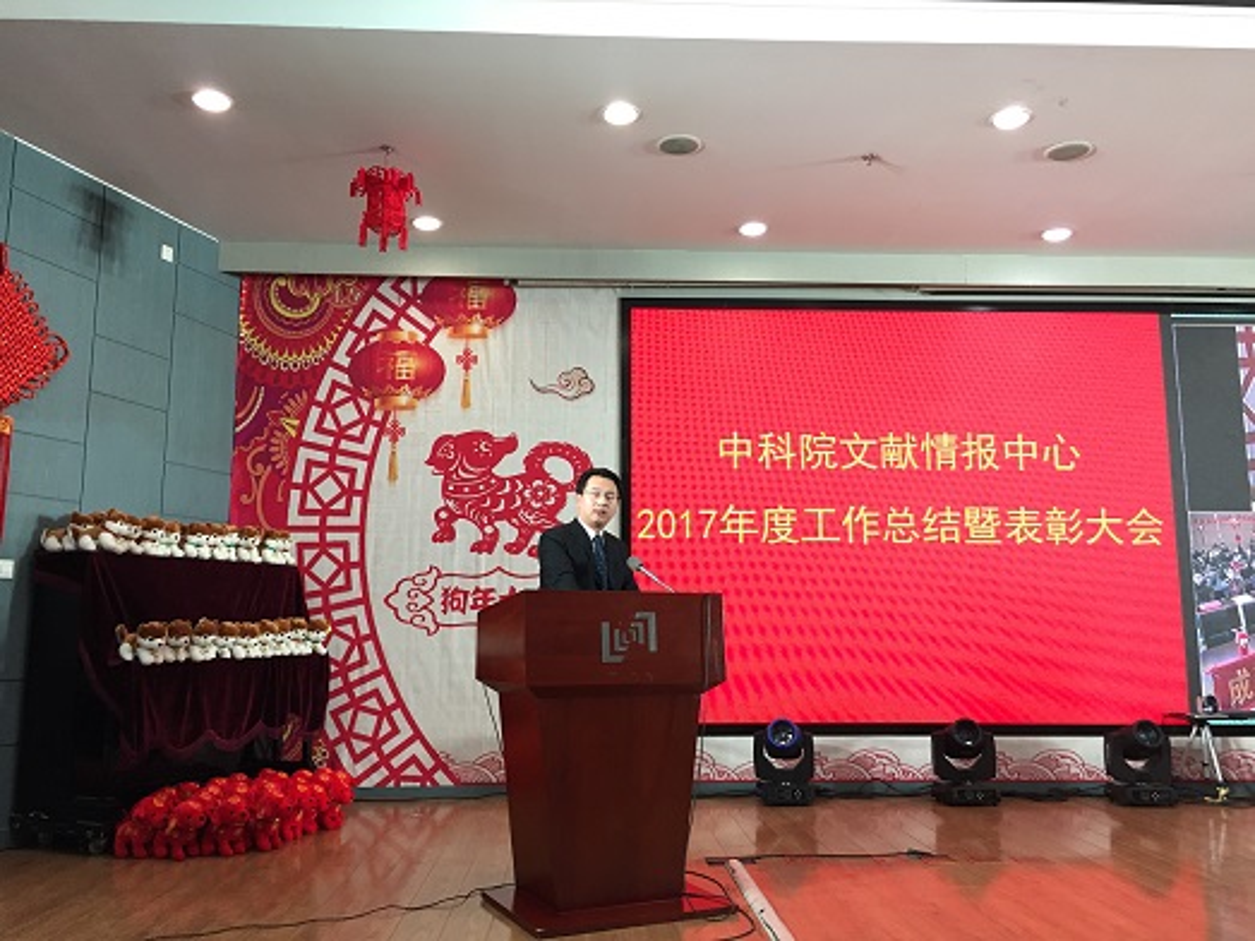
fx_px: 1051
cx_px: 628
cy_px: 470
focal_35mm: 29
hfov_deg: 61.7
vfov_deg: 48.2
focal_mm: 4.15
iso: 80
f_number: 2.2
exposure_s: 1/33
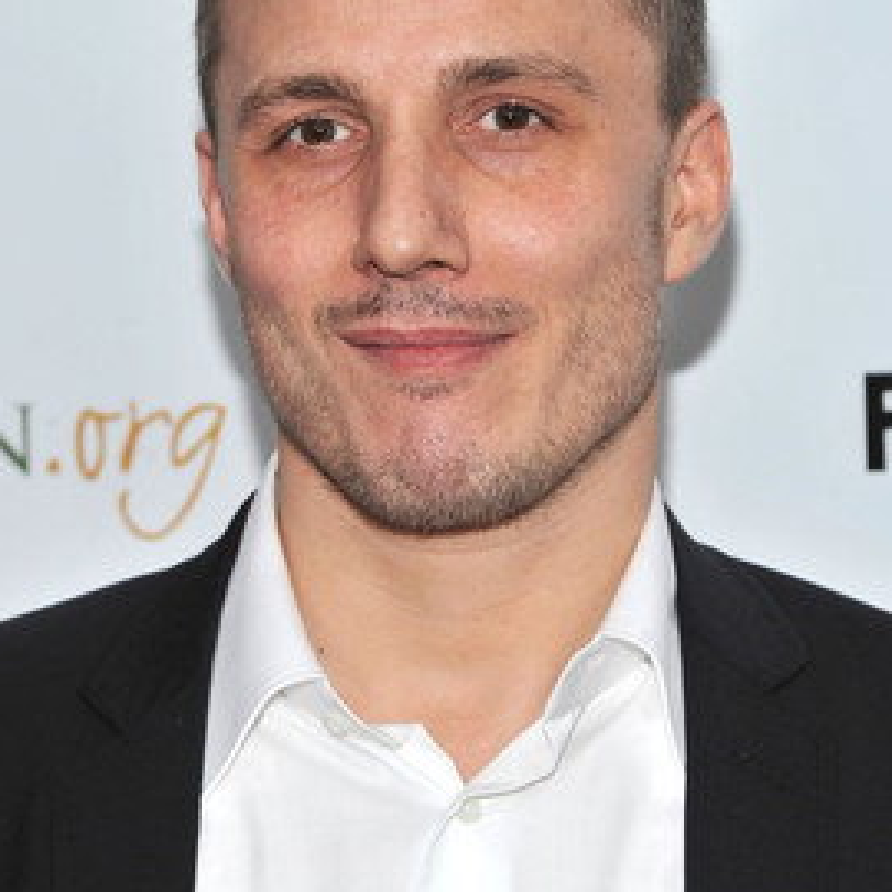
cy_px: 375
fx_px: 6210
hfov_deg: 8.2
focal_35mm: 213
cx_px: 466
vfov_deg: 8.2
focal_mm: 150
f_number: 7.1
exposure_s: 1/160
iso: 320
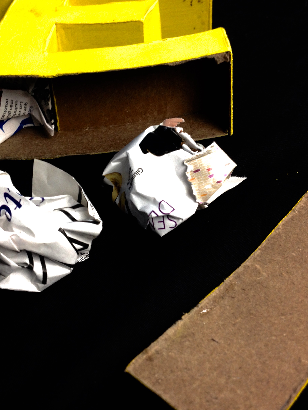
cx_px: 126
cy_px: 204
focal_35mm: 47
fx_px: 558
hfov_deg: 30.8
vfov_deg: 40.4
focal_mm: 4.28
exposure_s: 1/20
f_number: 2.4
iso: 64
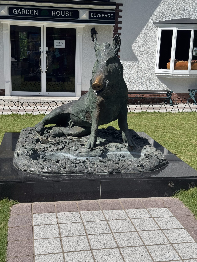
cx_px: 98
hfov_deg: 30.3
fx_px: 364
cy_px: 131
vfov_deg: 39.7
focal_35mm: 48
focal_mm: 6.76
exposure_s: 1/5376
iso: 64
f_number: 1.78
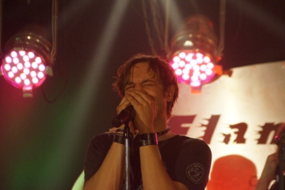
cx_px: 142
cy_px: 95
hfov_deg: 4.6
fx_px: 3560
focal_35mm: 450
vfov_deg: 3.1
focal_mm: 300
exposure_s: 1/50
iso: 3200
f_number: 6.3
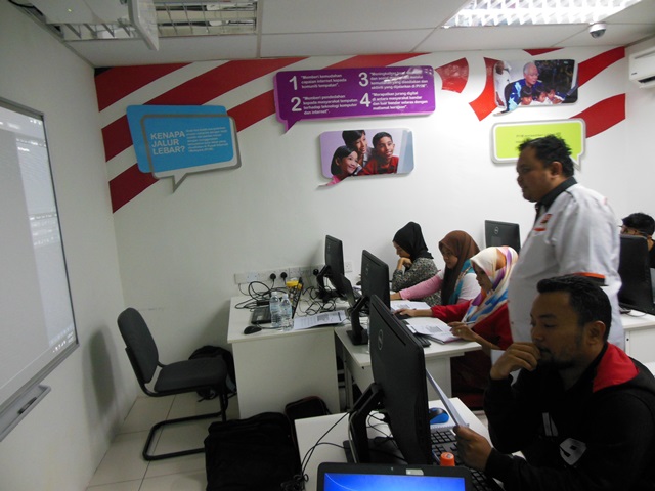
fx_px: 473
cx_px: 328
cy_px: 246
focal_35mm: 25
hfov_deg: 69.4
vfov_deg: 54.9
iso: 400
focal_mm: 4.5
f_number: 3.2
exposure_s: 1/50
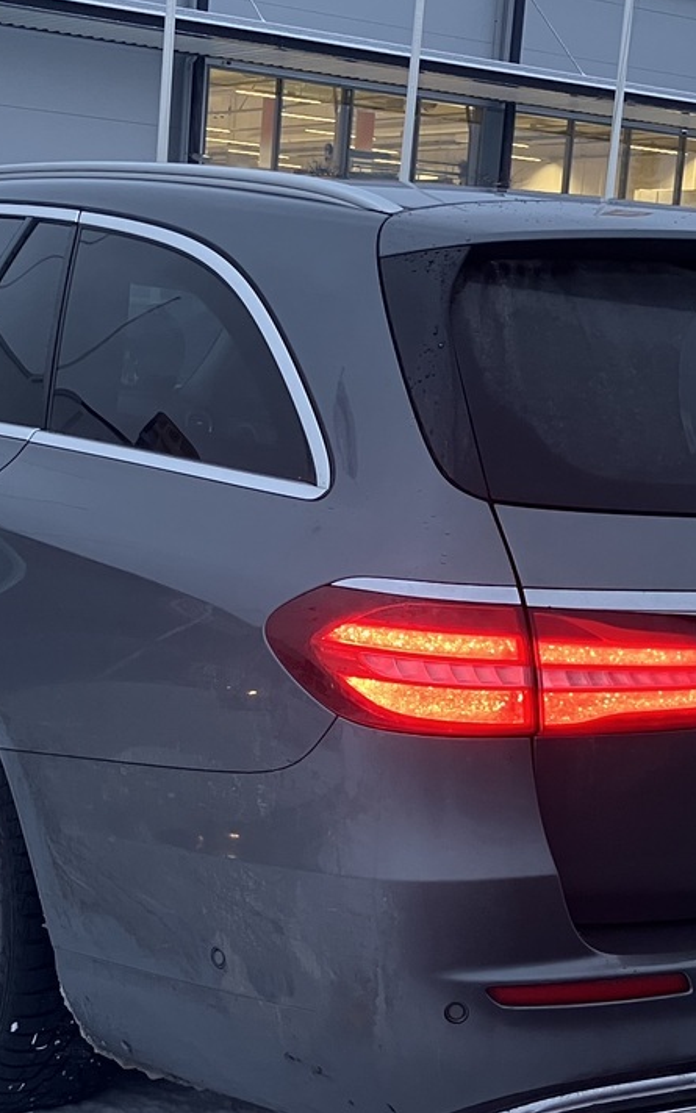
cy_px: 608
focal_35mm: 60
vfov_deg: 34.0
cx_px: 303
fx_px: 1821
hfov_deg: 21.6
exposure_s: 1/60
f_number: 1.8
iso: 100
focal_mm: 3.99
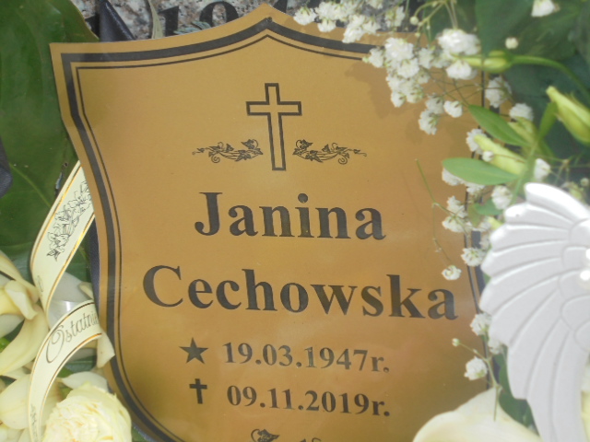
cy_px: 221
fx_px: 1091
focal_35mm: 64
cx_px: 295
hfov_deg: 30.3
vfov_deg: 22.9
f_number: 5.6
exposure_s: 1/30
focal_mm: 11.5
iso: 160
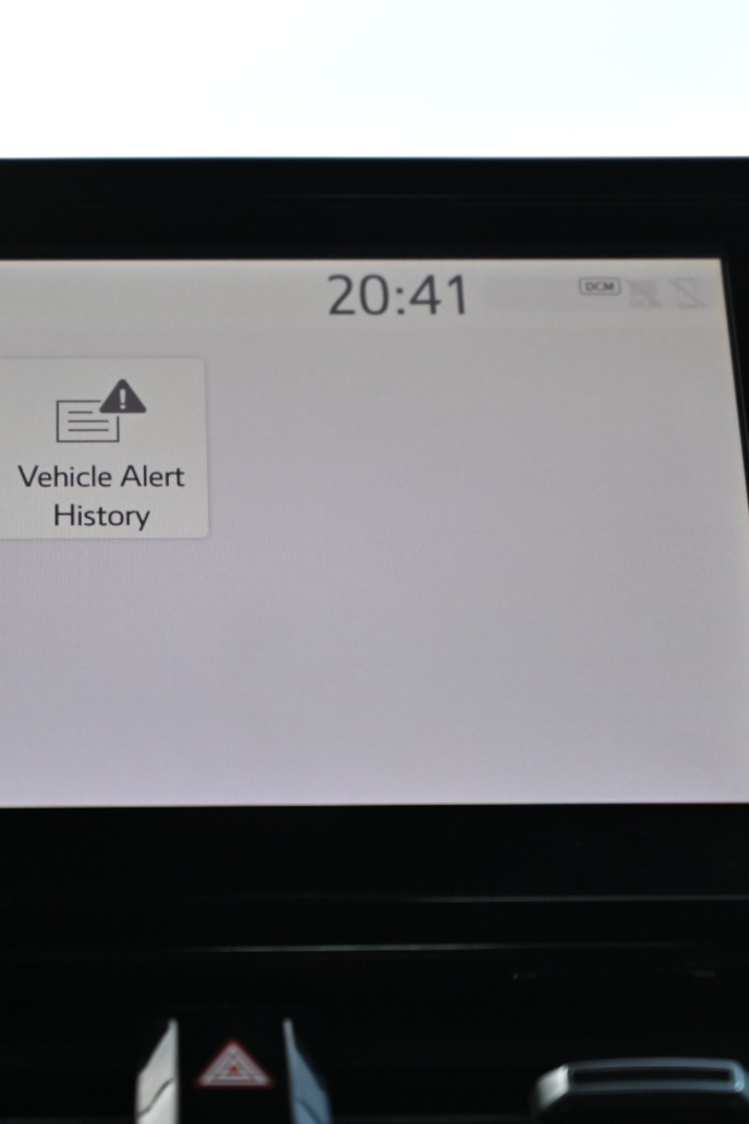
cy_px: 565
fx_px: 3310
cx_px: 235
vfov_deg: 19.3
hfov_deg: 12.9
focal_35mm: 106
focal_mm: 70
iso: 400
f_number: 4
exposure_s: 1/250
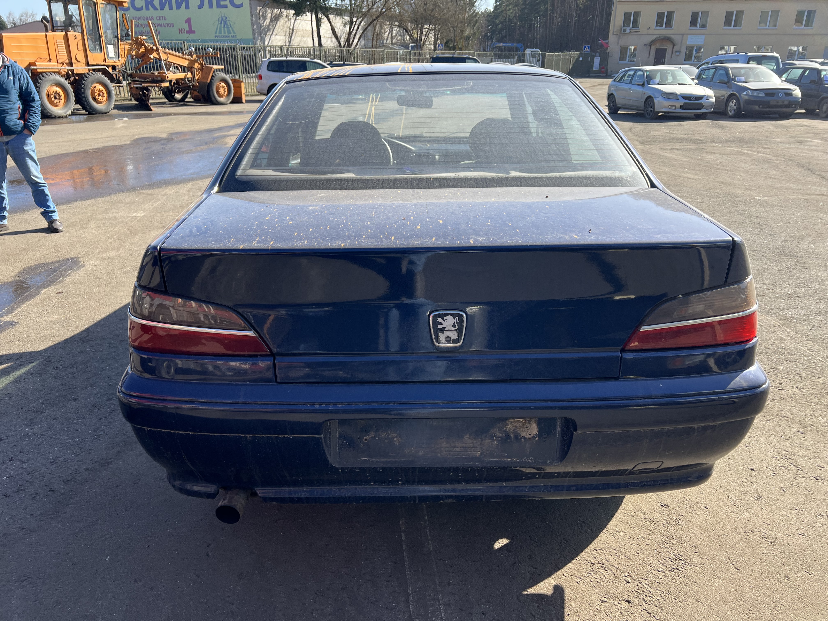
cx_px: 414
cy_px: 310
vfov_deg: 53.1
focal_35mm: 26
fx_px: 622
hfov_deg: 67.3
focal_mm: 5.7
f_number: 1.5
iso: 50
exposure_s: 1/1238
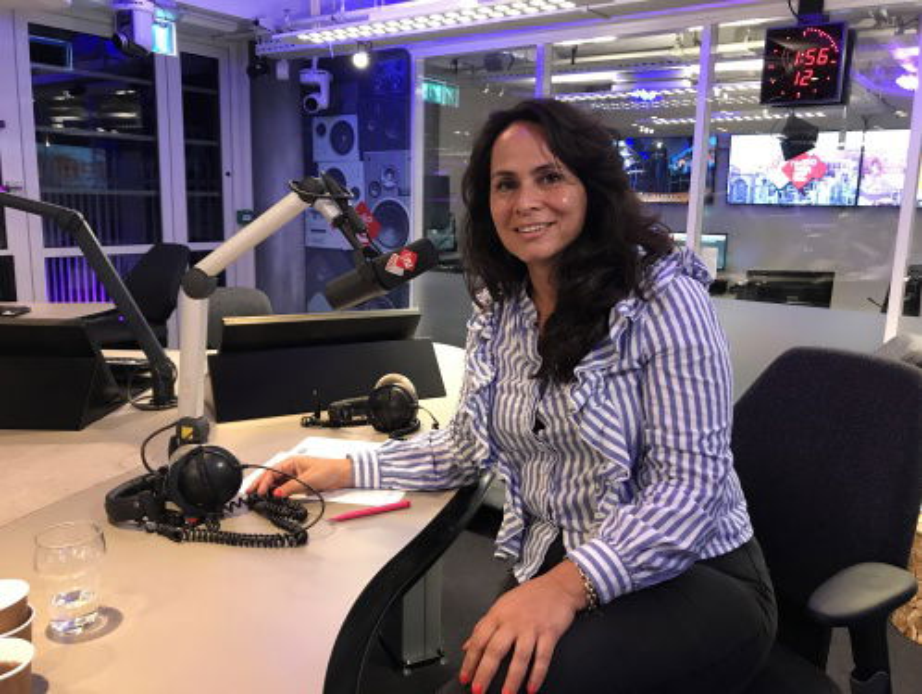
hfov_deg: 63.4
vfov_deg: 49.9
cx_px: 461
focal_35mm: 28
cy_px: 347
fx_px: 747
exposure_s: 1/9
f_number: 1.8
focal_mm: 3.99
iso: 100
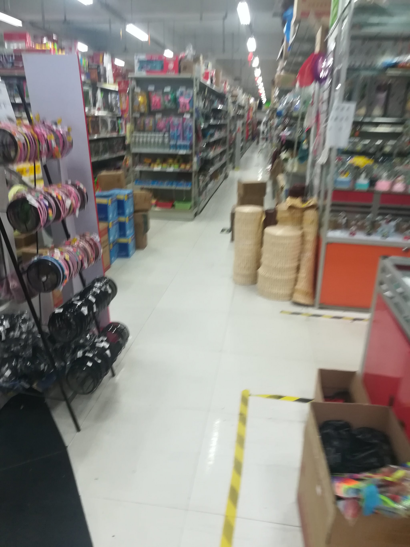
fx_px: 411
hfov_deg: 53.1
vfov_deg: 67.3
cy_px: 274
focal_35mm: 26
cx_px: 205
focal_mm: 3.83
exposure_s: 1/33.3
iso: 320
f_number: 2.2
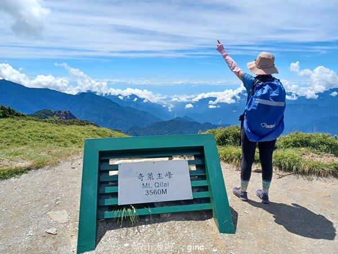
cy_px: 127
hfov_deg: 69.4
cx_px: 169
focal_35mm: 25
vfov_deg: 54.9
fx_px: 244
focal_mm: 4.6
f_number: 1.8
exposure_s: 1/559
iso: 32
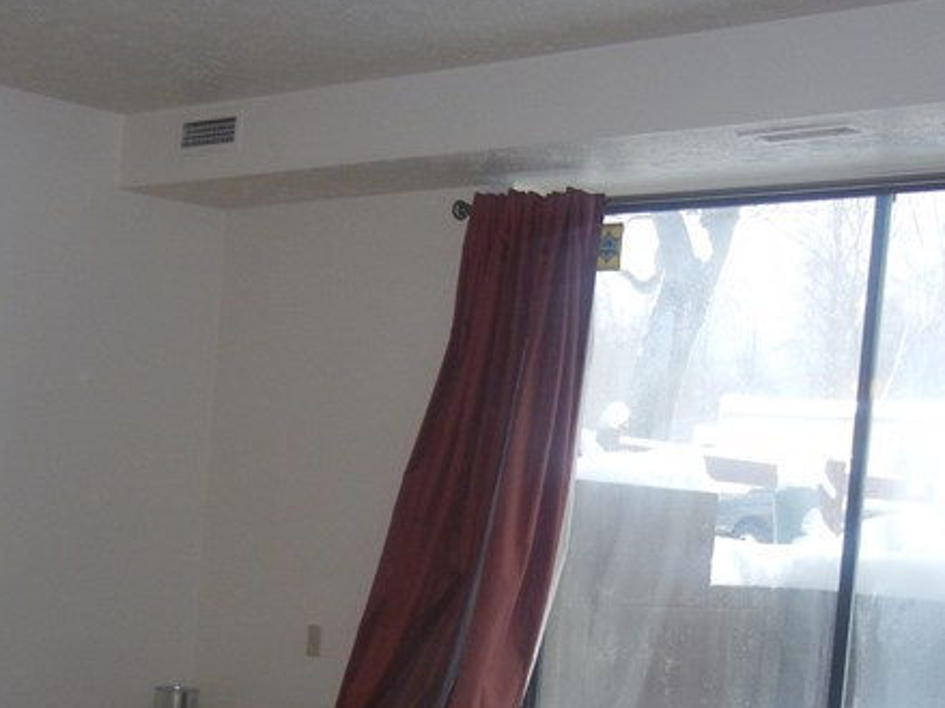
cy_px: 609
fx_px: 1910
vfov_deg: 20.7
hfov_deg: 27.6
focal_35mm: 70
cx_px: 321
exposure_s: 1/208
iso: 230
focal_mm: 5.4
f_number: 3.5
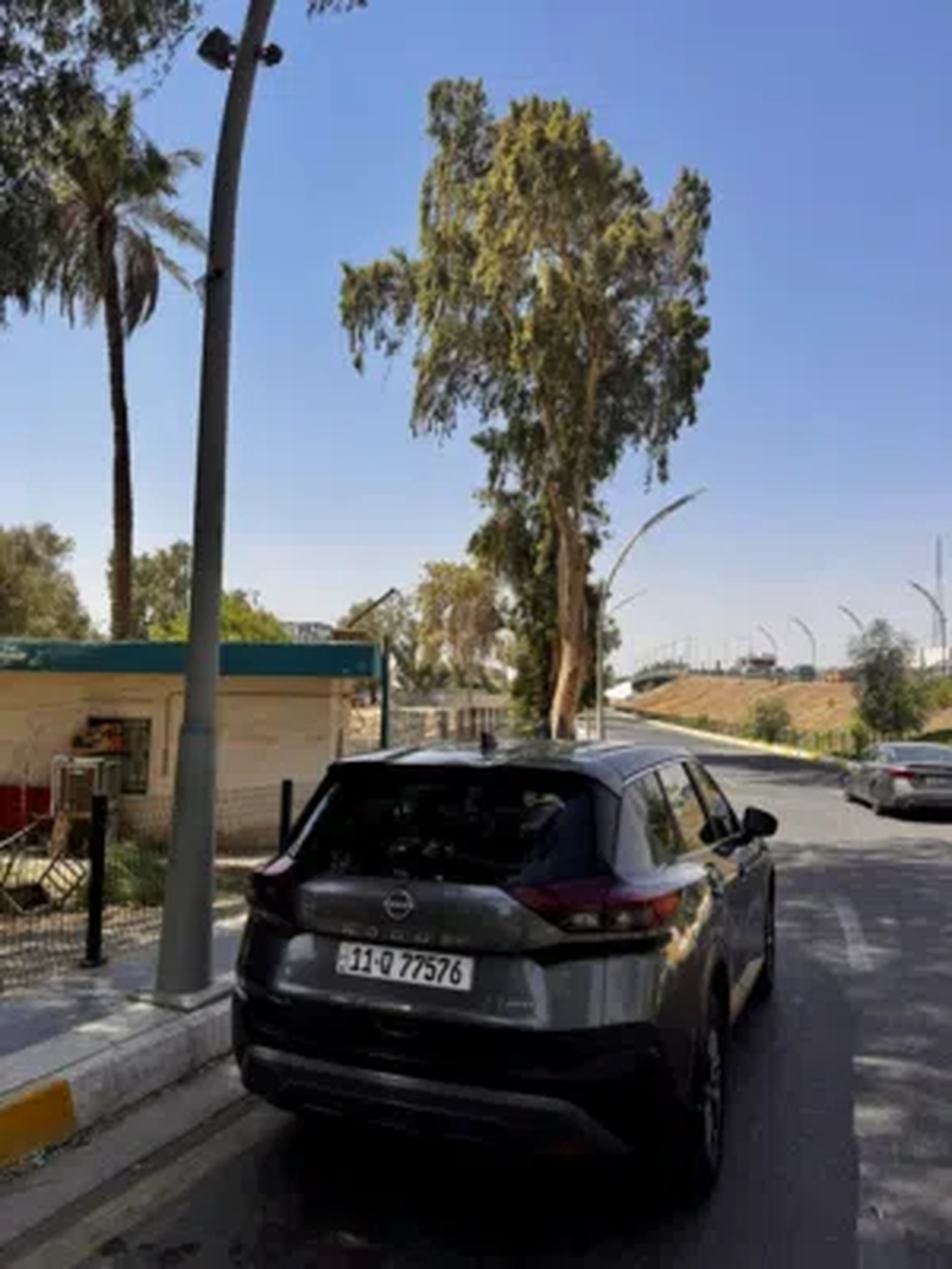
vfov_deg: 71.6
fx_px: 880
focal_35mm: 24
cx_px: 476
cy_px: 634
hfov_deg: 56.8
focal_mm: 6.76
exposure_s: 1/4608
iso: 80
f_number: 1.78
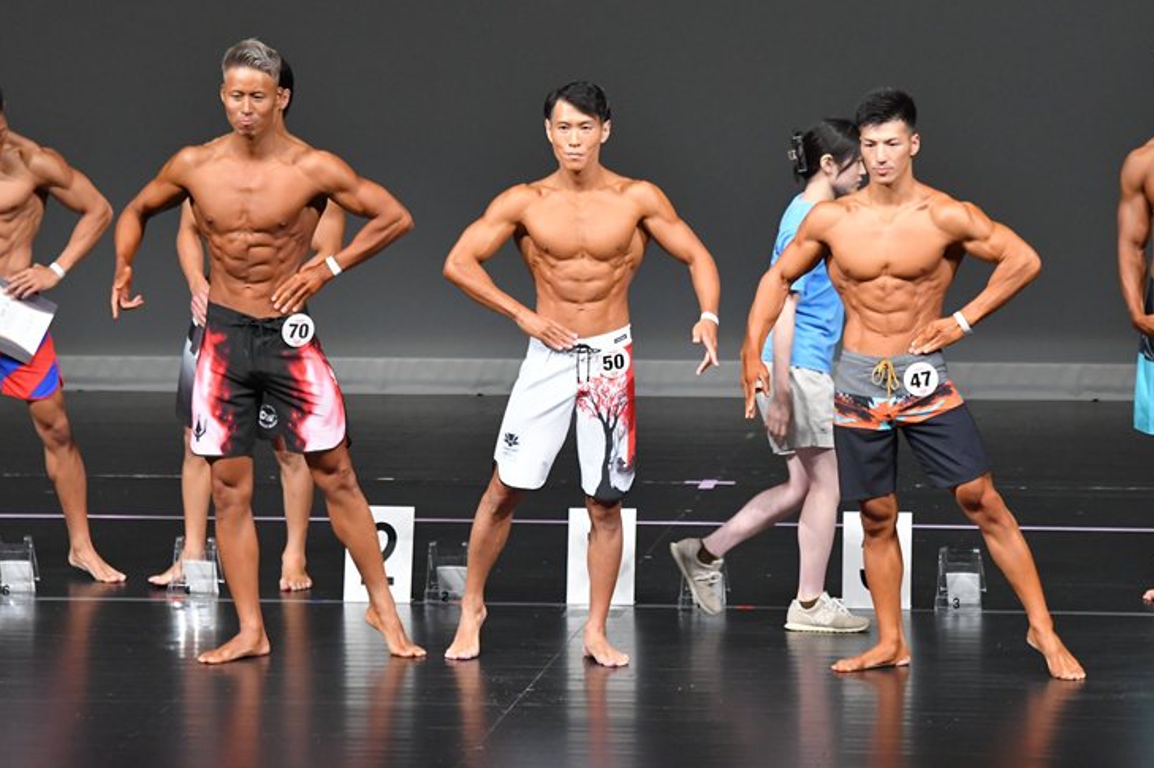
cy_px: 380
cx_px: 599
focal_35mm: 287
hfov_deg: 7.2
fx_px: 9193
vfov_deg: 4.8
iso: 4000
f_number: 5.6
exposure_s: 1/400
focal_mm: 180
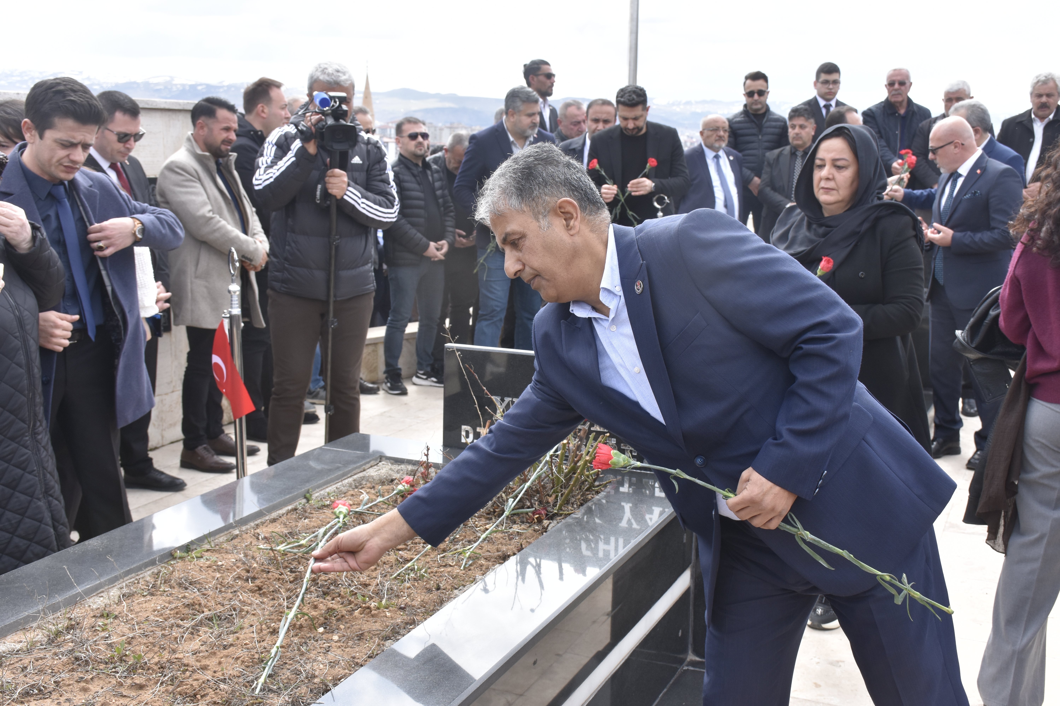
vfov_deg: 29.9
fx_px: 1325
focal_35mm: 45
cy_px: 353
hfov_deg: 43.6
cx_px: 530
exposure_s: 1/500
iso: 450
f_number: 8
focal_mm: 30
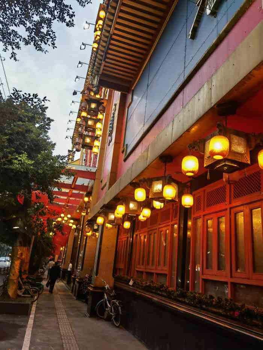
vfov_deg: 65.3
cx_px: 132
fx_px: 273
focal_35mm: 27
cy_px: 175
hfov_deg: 51.4
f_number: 1.9
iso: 100
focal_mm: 6.67
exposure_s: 1/100
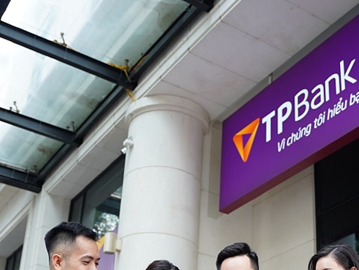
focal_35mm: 63
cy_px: 230
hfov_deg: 30.7
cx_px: 222
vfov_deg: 22.9
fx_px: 651
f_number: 2.8
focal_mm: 31.9
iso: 250
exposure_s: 1/320
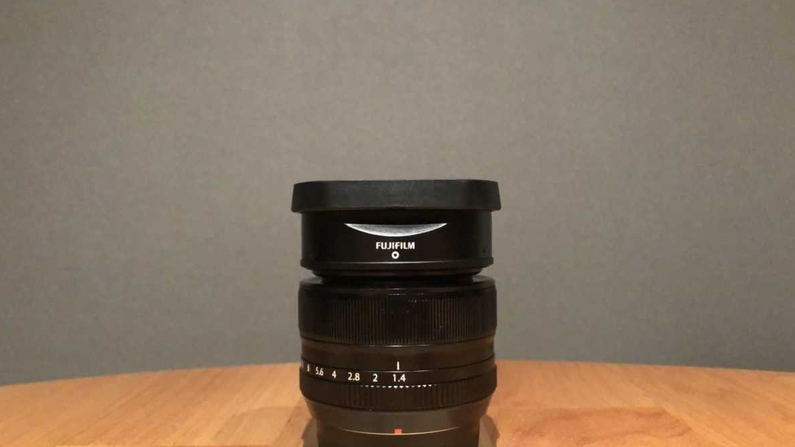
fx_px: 653
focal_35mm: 31
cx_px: 396
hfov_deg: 62.6
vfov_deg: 37.7
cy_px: 256
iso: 640
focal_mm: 3.99
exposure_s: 1/33
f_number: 1.8
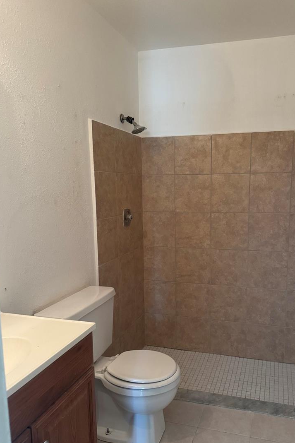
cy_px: 240
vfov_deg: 65.4
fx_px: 344
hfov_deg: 46.0
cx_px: 182
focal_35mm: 28
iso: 640
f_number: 1.78
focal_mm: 6.76
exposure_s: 1/40
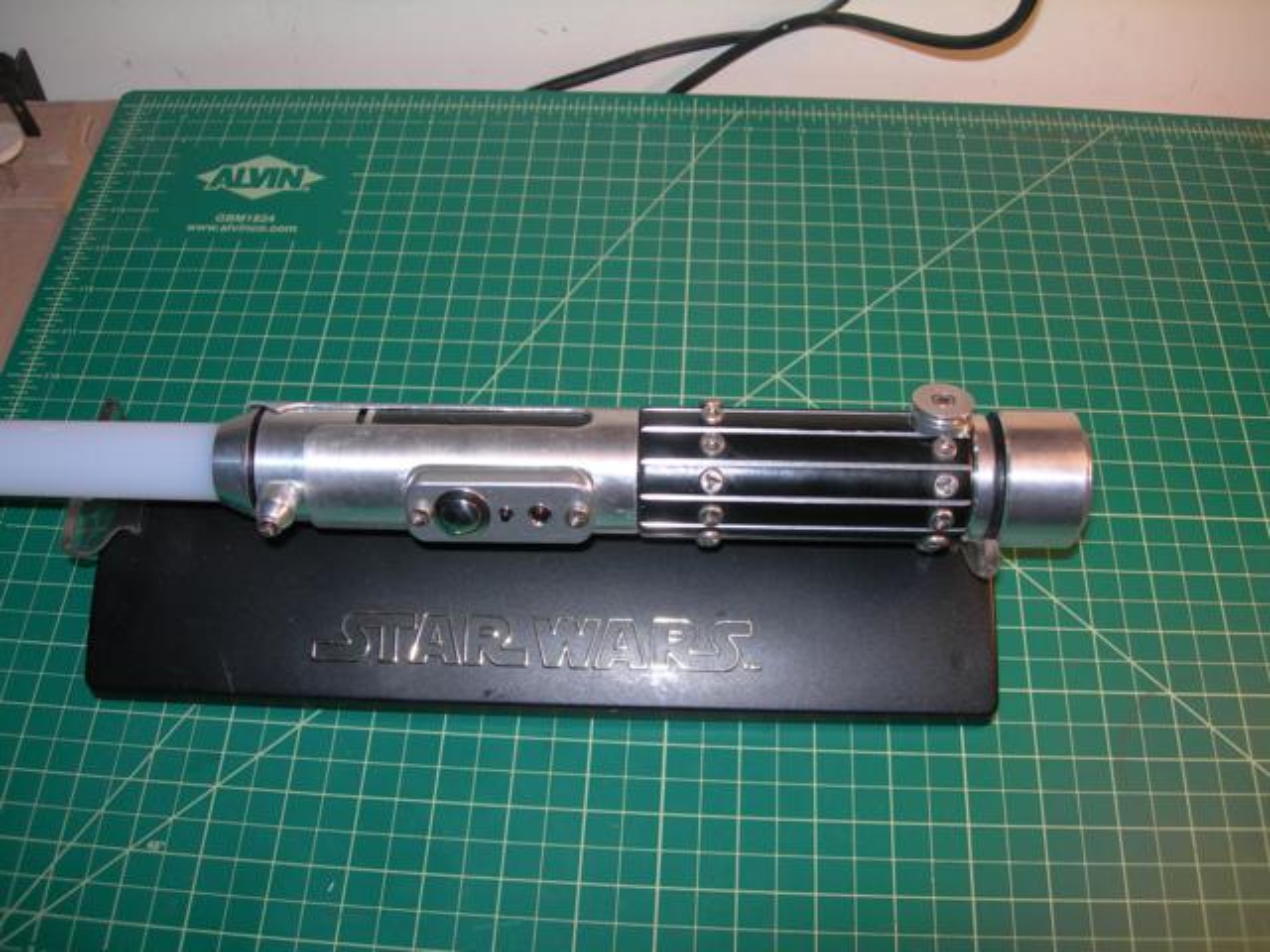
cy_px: 476
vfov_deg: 37.7
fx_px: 1394
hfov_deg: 49.0
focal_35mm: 38
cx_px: 635
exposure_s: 1/60.1
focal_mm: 7.8
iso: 50
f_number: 2.8
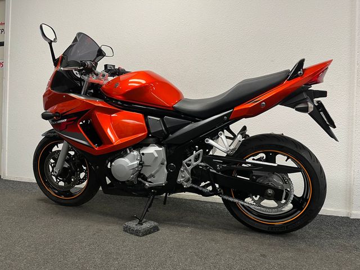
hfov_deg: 67.3
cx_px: 180
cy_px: 135
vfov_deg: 53.1
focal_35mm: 26
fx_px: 270
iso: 100
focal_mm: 5.1
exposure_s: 1/50
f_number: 1.6
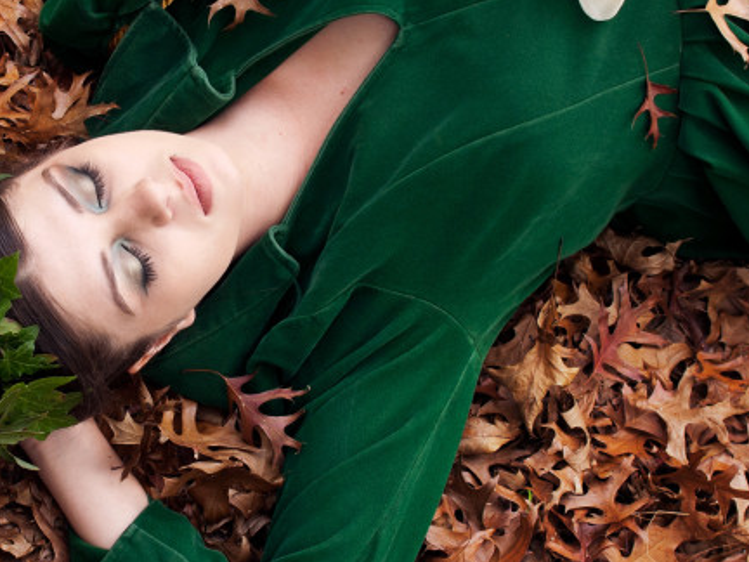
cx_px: 232
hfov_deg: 23.7
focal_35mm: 82
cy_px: 270
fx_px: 1774
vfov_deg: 18.0
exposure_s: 1/30
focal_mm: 24
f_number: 4.5
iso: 200
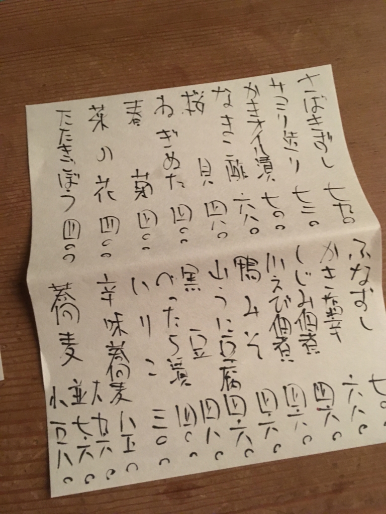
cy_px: 257
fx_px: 431
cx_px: 193
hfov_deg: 48.2
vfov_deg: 61.7
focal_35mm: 29
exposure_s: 1/15
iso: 400
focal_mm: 4.15
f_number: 2.2
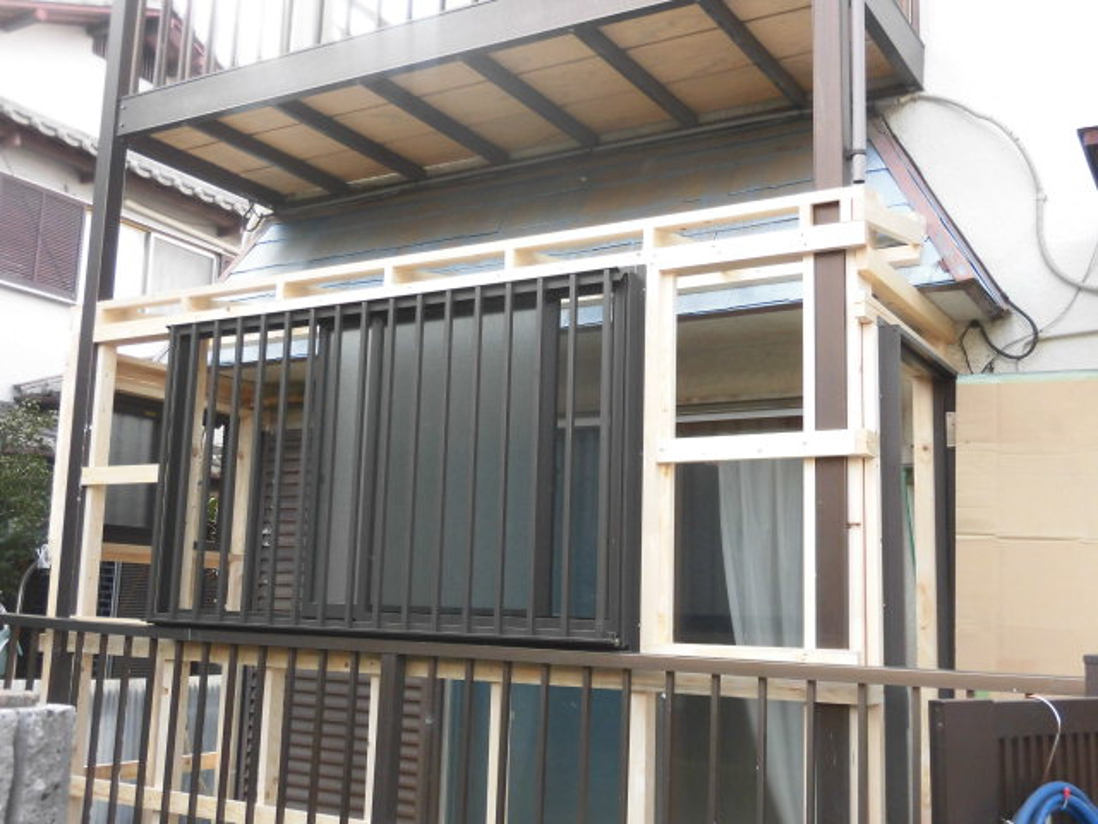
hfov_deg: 49.0
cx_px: 549
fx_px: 1205
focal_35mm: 38
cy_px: 412
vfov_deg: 37.7
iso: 160
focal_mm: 6.77
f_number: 3.7
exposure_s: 1/80
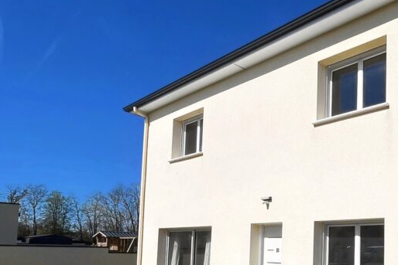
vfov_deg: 36.9
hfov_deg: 51.3
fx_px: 376
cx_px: 334
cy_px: 228
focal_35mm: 34
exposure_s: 1/3922
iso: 32
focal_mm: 1.54
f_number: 2.4
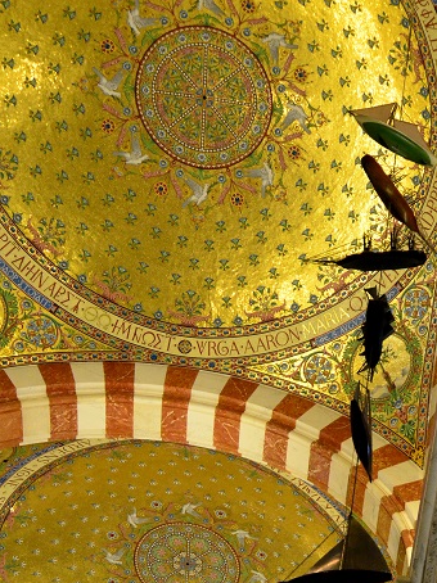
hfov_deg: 19.2
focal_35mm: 76
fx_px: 1280
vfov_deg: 24.4
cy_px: 595
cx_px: 340
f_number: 4.5
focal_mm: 24
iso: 3200
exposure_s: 1/320
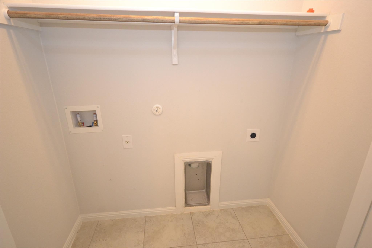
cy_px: 124
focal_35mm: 20
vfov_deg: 63.2
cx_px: 186
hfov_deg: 85.4
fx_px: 201
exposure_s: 1/60
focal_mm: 13
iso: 2000
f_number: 4.5
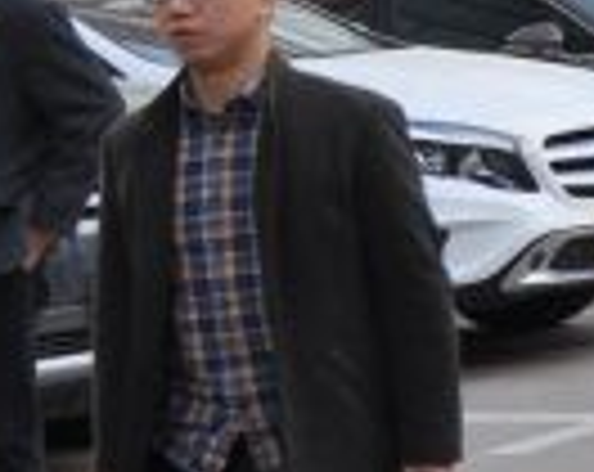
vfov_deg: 7.4
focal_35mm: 205
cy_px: -110
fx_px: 3596
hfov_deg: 8.3
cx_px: 1665
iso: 200
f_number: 8
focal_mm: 24
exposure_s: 1/250
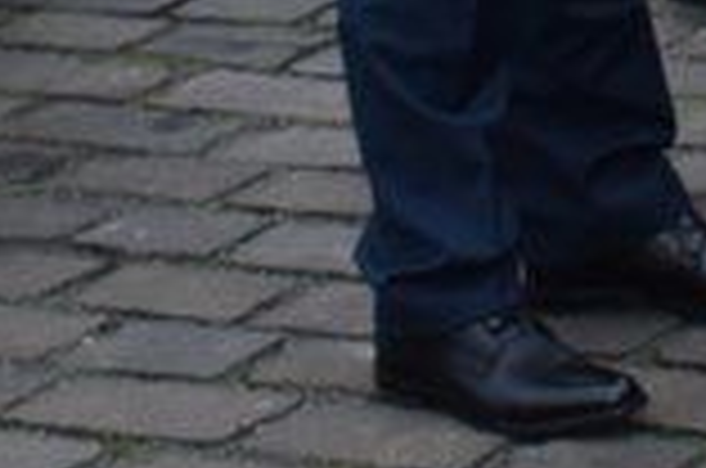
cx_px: 1484
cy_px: -929
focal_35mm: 255
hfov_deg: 7.7
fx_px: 4991
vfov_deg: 5.1
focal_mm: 26
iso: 320
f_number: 5.6
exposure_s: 1/125
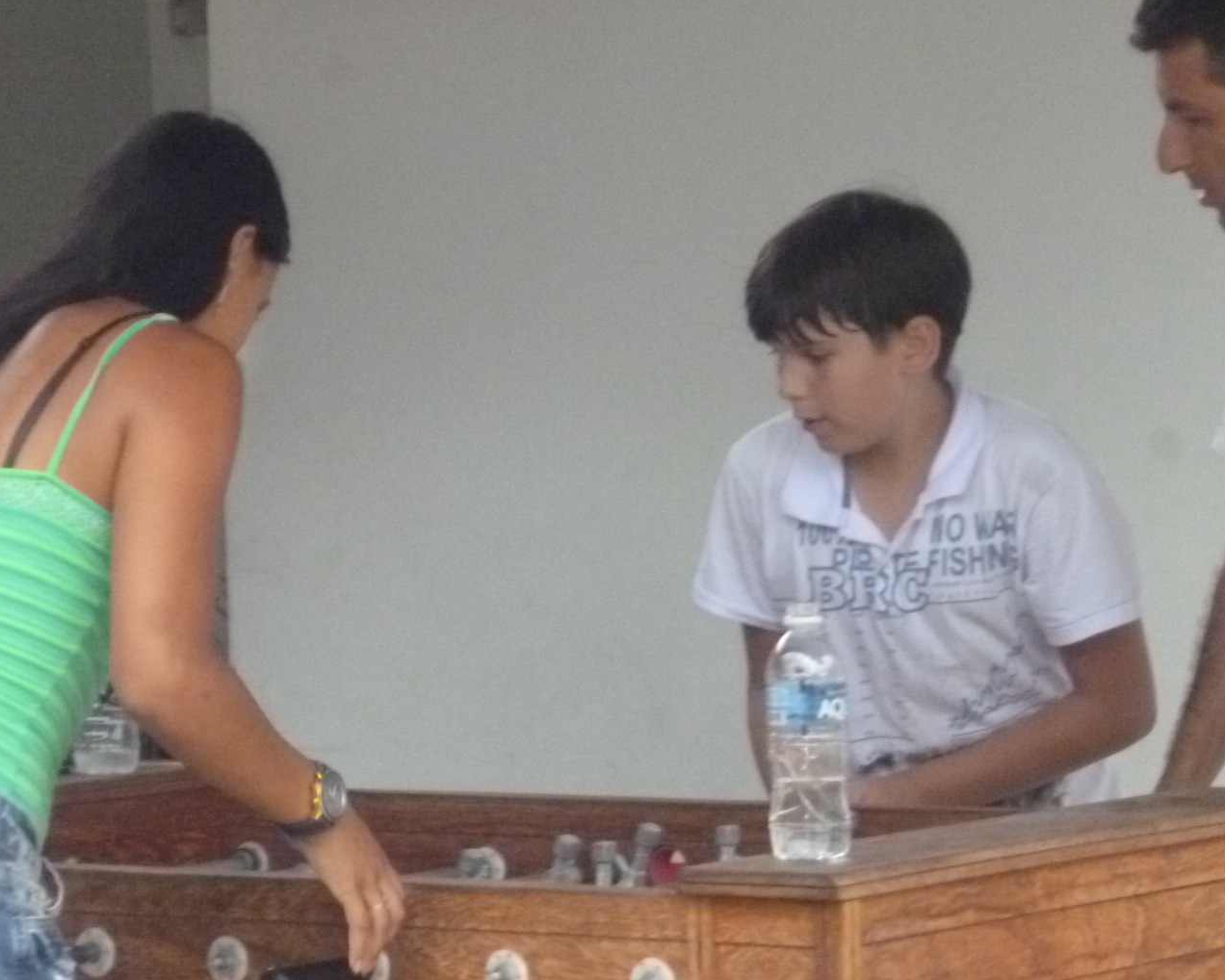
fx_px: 6382
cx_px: 531
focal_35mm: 176
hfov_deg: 11.0
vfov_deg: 8.8
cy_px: 612
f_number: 6.5
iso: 640
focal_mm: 20
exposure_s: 1/125
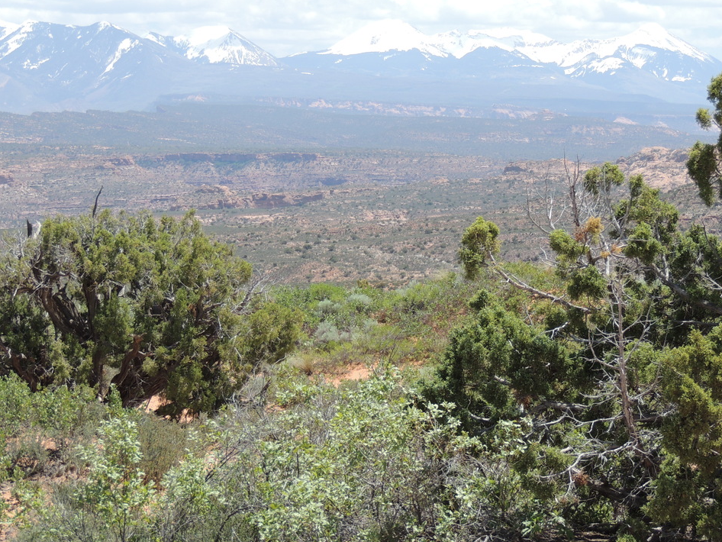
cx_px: 460
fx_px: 2963
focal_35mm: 142
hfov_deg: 13.9
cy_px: 296
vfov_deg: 10.5
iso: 100
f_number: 4.2
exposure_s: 1/500
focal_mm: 18.7
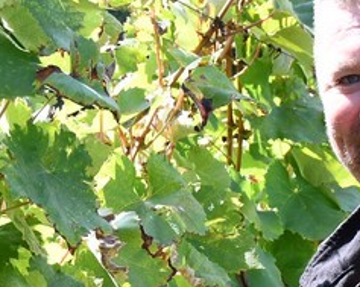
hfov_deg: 9.1
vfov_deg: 7.3
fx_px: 2245
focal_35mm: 211
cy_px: 323
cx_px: 68
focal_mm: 35
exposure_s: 1/250
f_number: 5.6
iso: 320
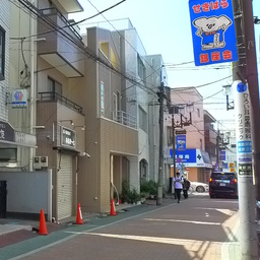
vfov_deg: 29.6
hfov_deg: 27.7
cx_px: -3
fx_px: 493
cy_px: 131
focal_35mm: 58
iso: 400
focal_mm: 5.1
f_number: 3.2
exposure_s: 1/500
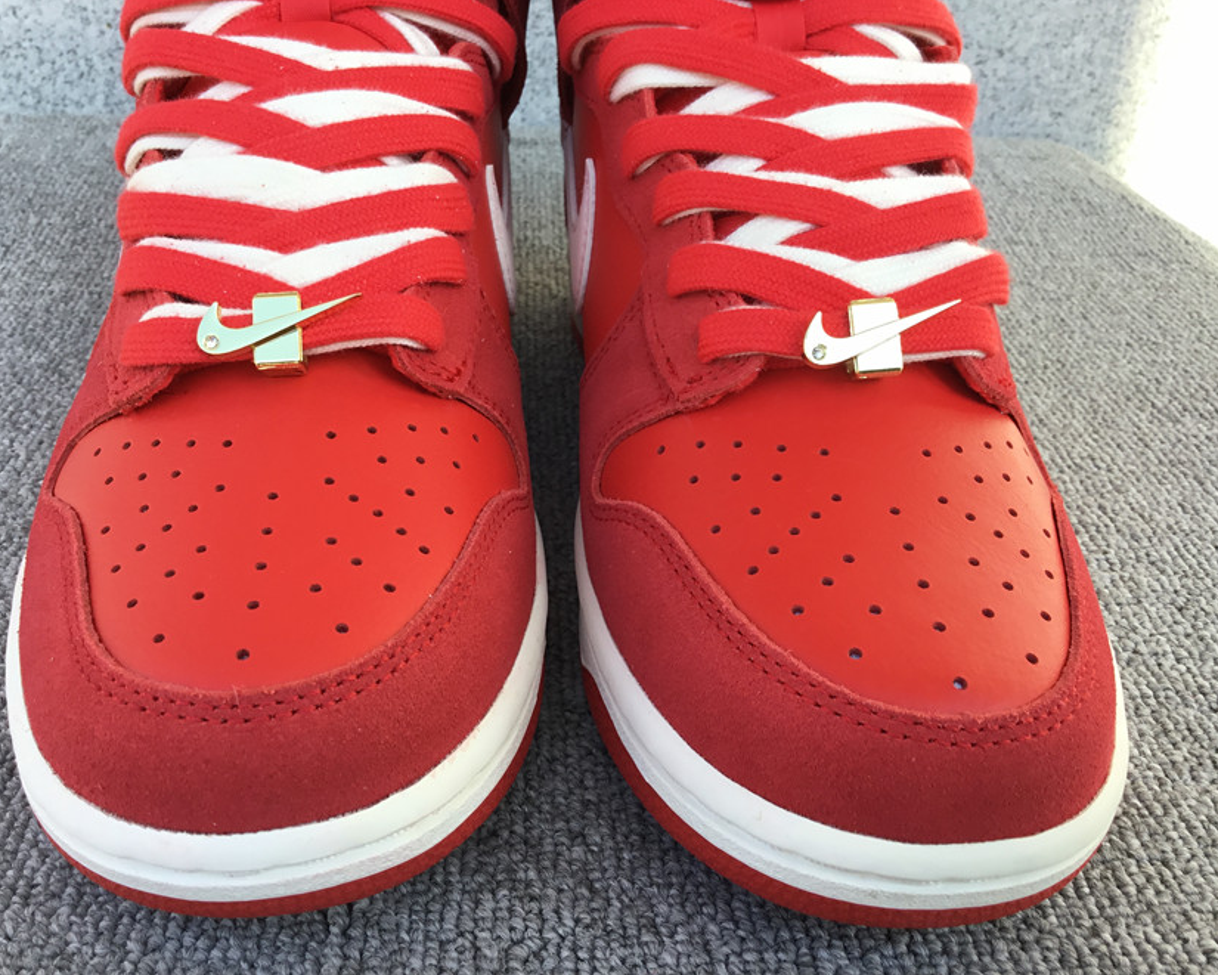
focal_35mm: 33
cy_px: 482
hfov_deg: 54.2
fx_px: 1190
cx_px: 567
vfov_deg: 44.5
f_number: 2.4
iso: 25
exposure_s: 1/185
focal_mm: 3.3
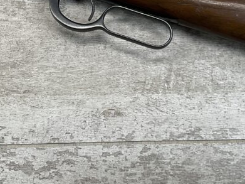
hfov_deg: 25.7
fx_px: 538
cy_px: -23
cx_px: 127
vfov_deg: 18.6
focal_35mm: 76
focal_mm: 3
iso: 16
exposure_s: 1/175
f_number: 1.8
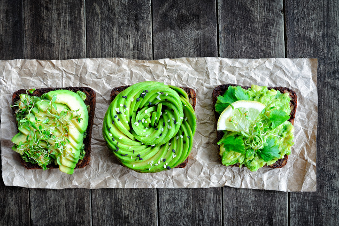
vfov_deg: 25.0
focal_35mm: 54
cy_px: 122
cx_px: 158
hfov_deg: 36.9
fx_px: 508
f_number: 8
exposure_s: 1/8
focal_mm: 50
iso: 200
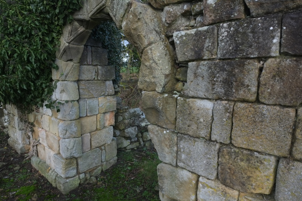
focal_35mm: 24
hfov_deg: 73.8
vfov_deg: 53.1
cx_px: 151
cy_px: 100
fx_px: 201
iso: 200
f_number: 4.5
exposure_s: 1/150
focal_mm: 16
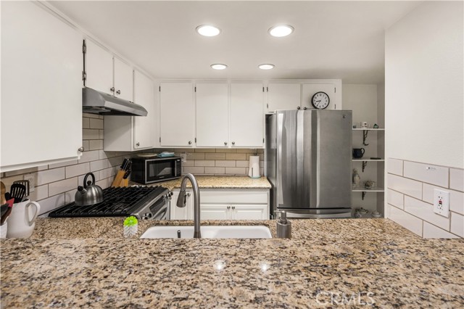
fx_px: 193
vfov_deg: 77.3
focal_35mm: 15
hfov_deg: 100.4
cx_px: 232
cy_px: 154
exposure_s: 1/10
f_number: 5.6
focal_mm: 15
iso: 100
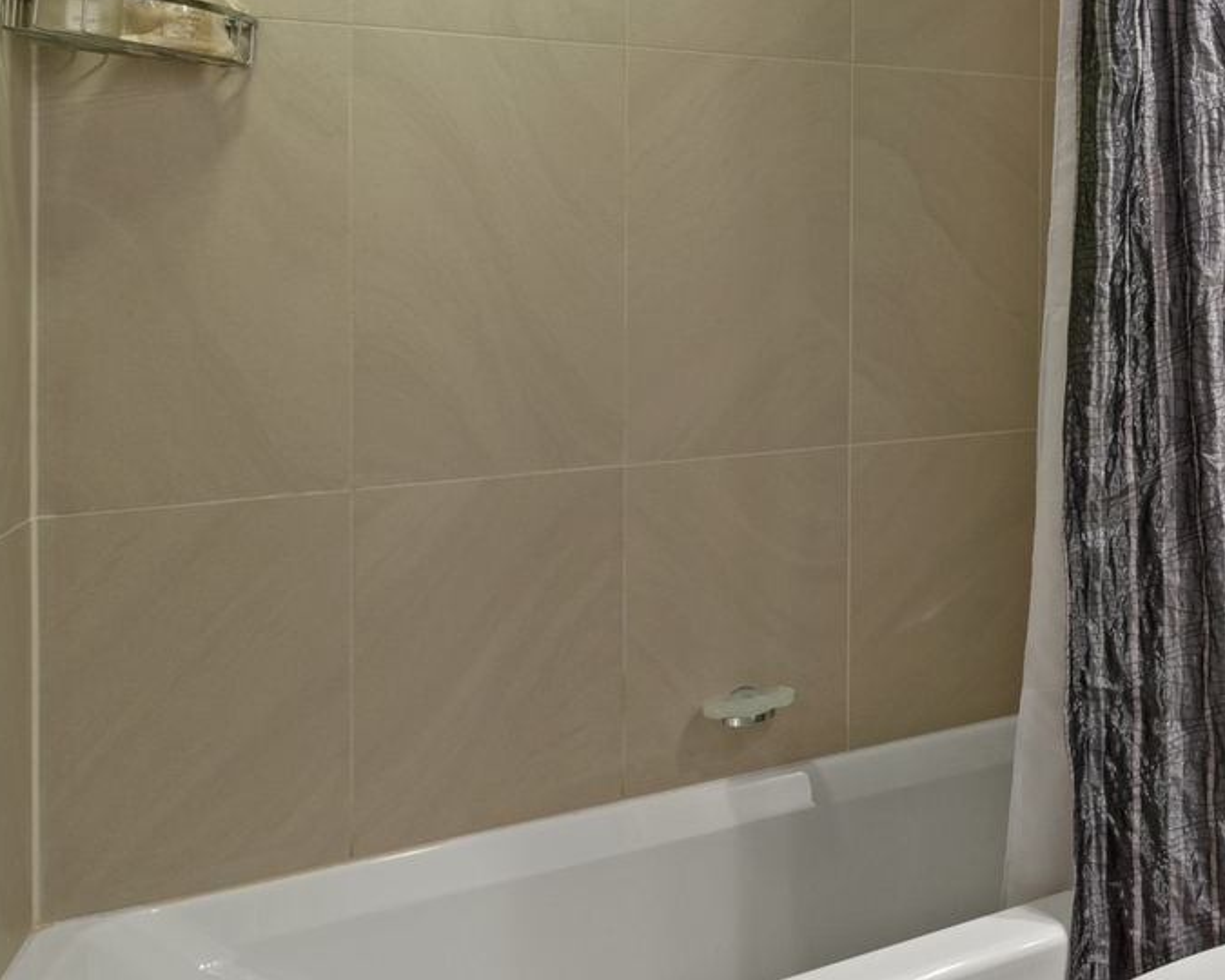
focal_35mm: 36
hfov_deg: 39.0
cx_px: 1418
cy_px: 307
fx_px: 1305
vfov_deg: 40.5
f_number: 11
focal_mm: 16
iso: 100
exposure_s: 2.5
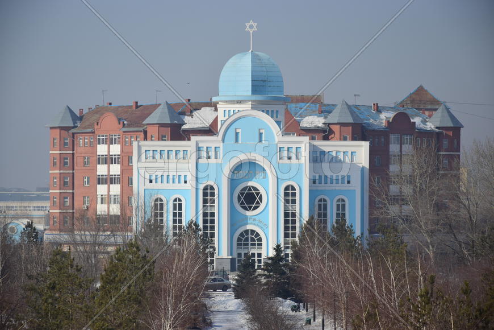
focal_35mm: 158
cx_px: 247
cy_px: 165
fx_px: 2161
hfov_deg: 13.0
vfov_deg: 8.7
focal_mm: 105
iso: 100
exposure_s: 1/640
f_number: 6.3
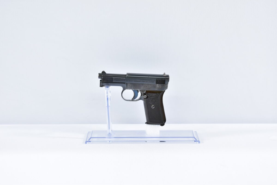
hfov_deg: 27.0
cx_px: 138
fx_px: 577
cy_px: 92
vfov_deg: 18.2
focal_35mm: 75
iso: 640
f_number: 5.6
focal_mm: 50
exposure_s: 1/20
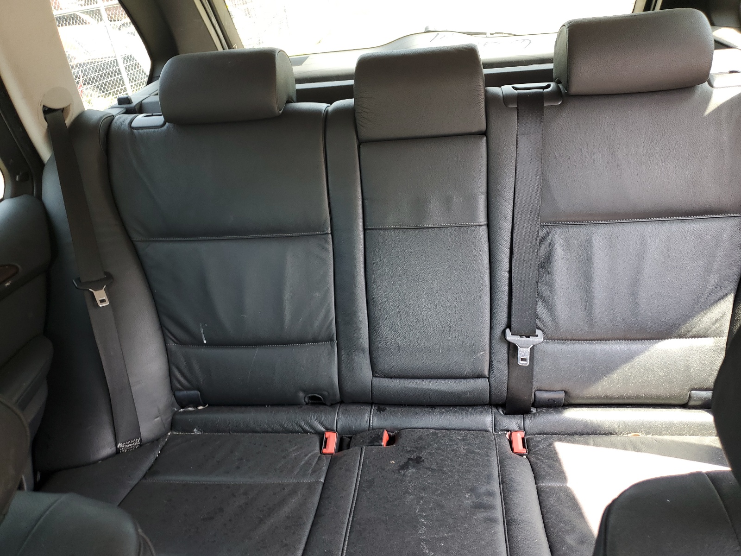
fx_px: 557
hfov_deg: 67.3
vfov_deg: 53.1
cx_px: 370
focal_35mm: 26
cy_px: 278
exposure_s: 1/60.2
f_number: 1.5
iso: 51
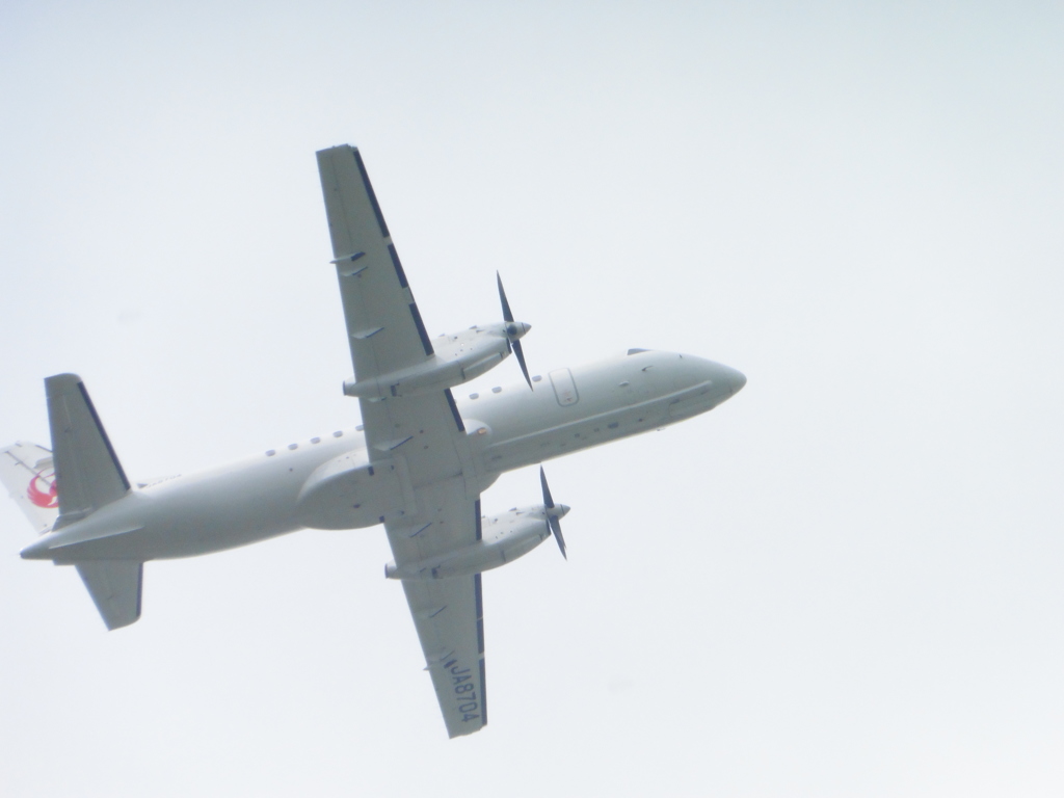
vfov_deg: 3.6
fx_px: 12572
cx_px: 532
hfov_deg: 4.8
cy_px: 399
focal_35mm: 409
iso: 400
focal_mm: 73.1
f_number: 6
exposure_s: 1/2000
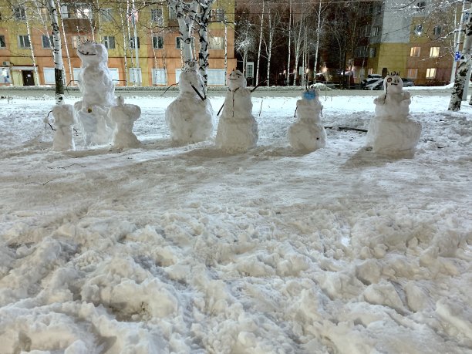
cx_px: 236
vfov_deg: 53.1
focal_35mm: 26
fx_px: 355
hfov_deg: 67.3
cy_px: 177
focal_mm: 4.25
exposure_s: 1/25
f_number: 1.8
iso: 500
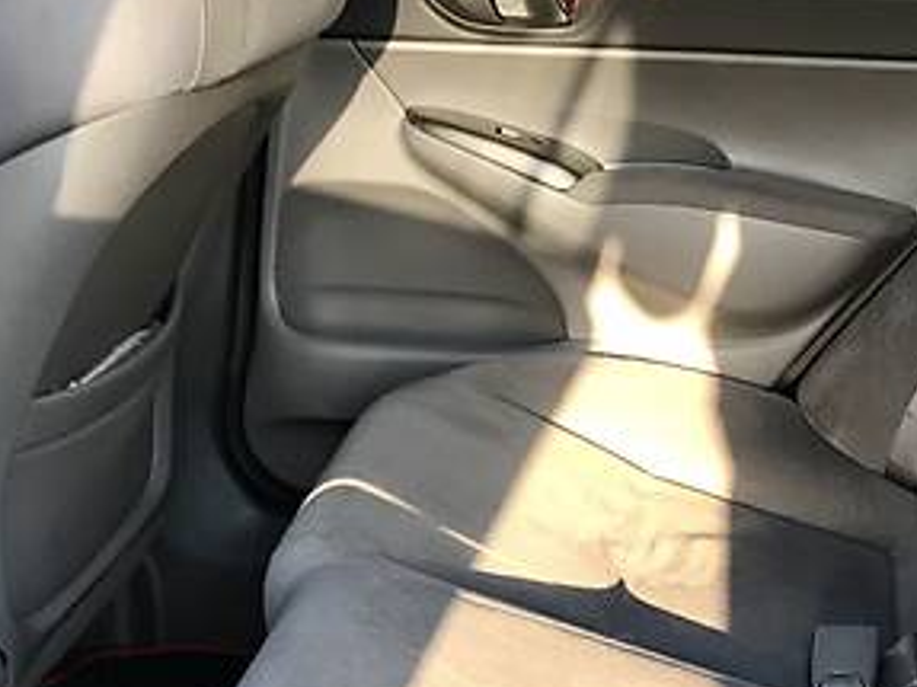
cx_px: 629
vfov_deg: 18.6
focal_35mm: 78
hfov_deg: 24.9
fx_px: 2065
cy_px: 620
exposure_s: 1/90
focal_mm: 4
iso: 40
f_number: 1.8
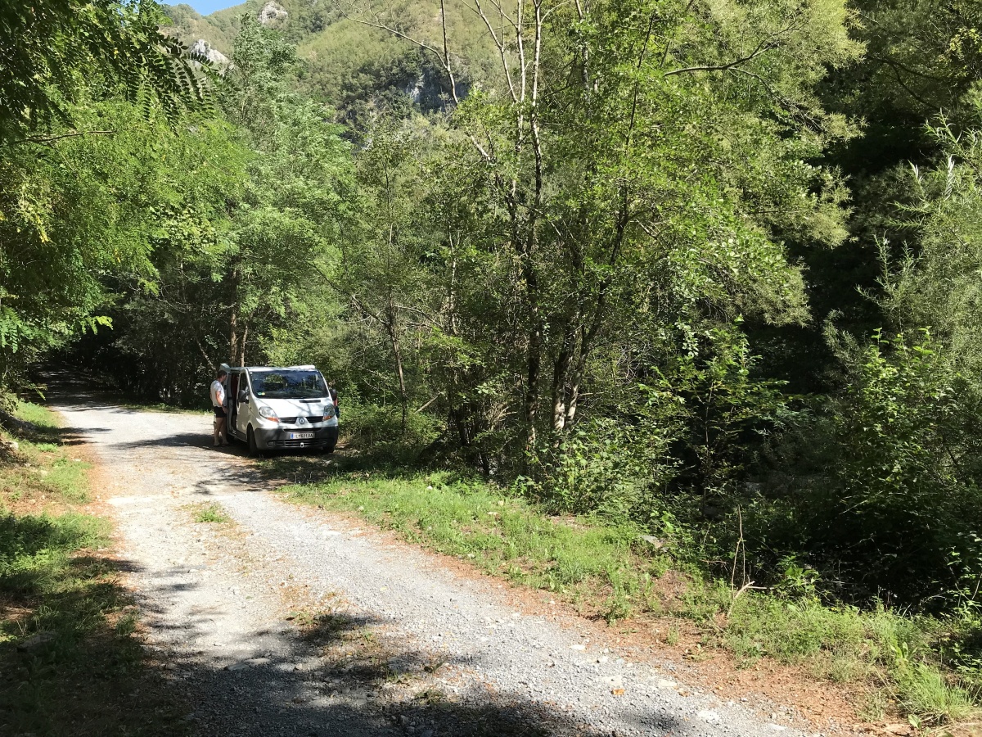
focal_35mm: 28
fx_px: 794
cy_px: 368
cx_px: 491
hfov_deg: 63.4
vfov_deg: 49.7
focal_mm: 3.99
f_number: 1.8
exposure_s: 1/967
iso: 20
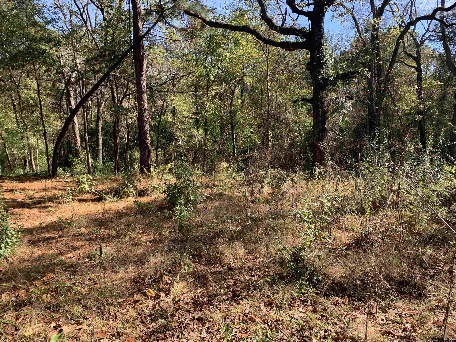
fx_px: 343
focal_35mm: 26
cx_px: 228
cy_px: 171
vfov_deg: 53.1
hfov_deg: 67.3
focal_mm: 4.25
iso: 25
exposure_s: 1/385
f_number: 1.8
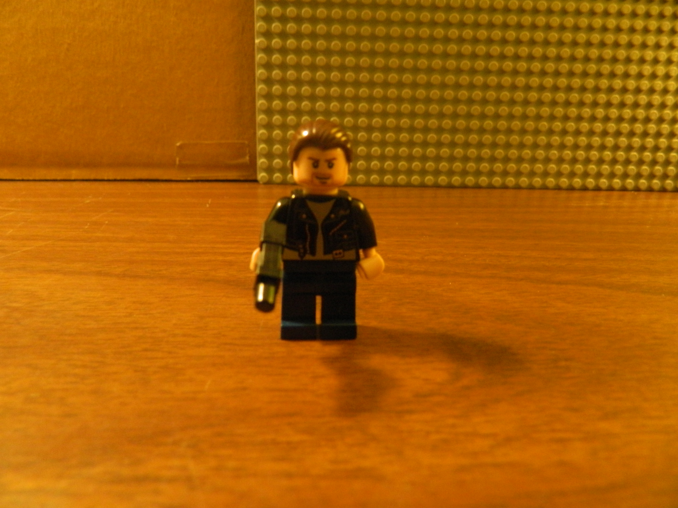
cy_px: 254
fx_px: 490
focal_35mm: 25
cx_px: 339
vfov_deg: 54.9
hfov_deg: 69.4
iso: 400
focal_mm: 4.5
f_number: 3.1
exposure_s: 1/15
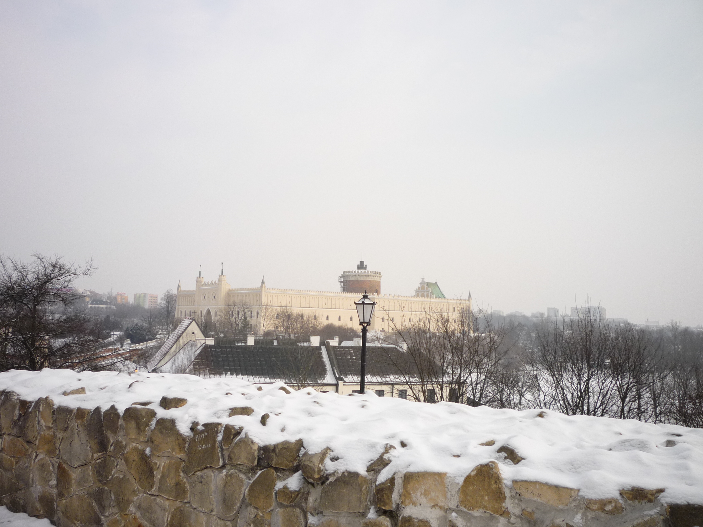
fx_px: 650
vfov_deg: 44.2
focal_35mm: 32
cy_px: 264
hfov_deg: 56.8
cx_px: 352
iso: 100
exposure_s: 1/1000
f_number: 3.3
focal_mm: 5.2
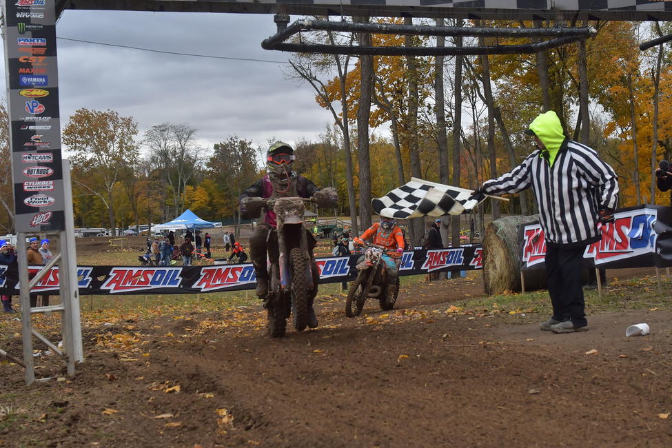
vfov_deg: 28.1
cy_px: 224
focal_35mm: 48
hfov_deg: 41.1
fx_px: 896
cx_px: 336
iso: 800
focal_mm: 32
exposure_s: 1/800
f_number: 4.5
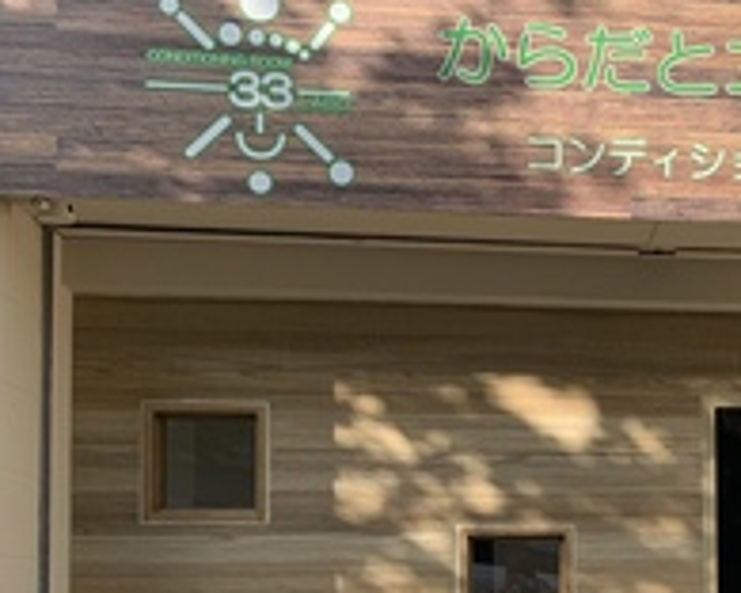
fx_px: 1140
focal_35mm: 52
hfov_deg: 33.7
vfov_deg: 27.9
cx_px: 695
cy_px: 547
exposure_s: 1/1111
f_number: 1.8
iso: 25
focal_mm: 4.25
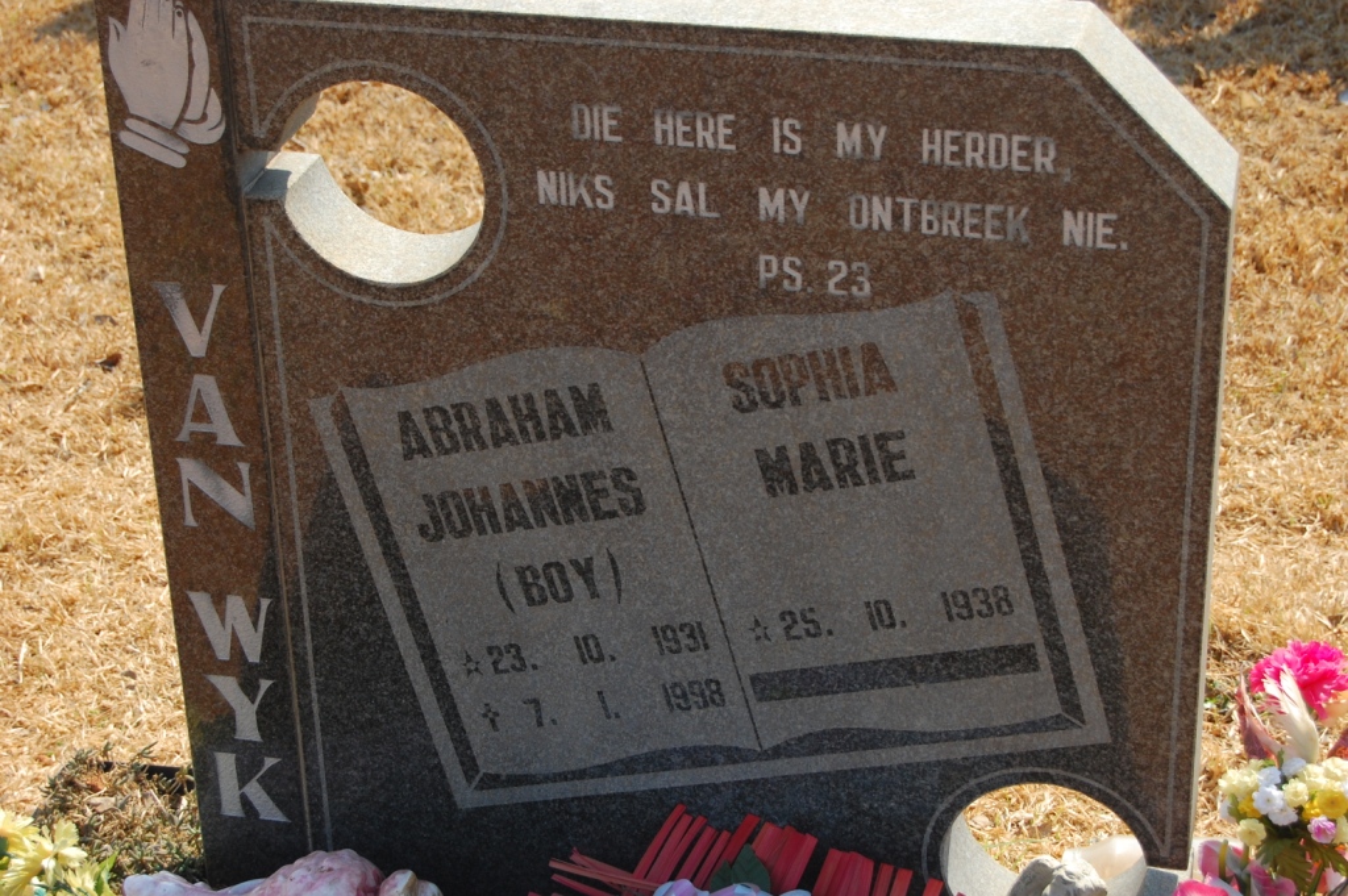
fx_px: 2918
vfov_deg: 17.5
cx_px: 674
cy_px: 448
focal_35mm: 78
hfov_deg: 26.0
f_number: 7.1
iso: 400
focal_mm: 52
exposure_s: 1/500
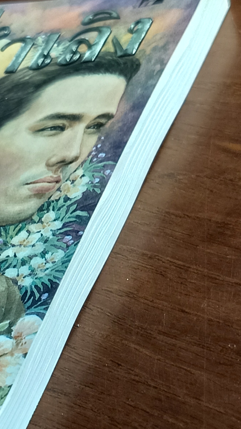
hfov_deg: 13.6
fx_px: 1000
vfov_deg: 24.0
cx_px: 20
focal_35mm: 88
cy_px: 294
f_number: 1.7
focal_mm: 5.24
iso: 363
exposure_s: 1/25
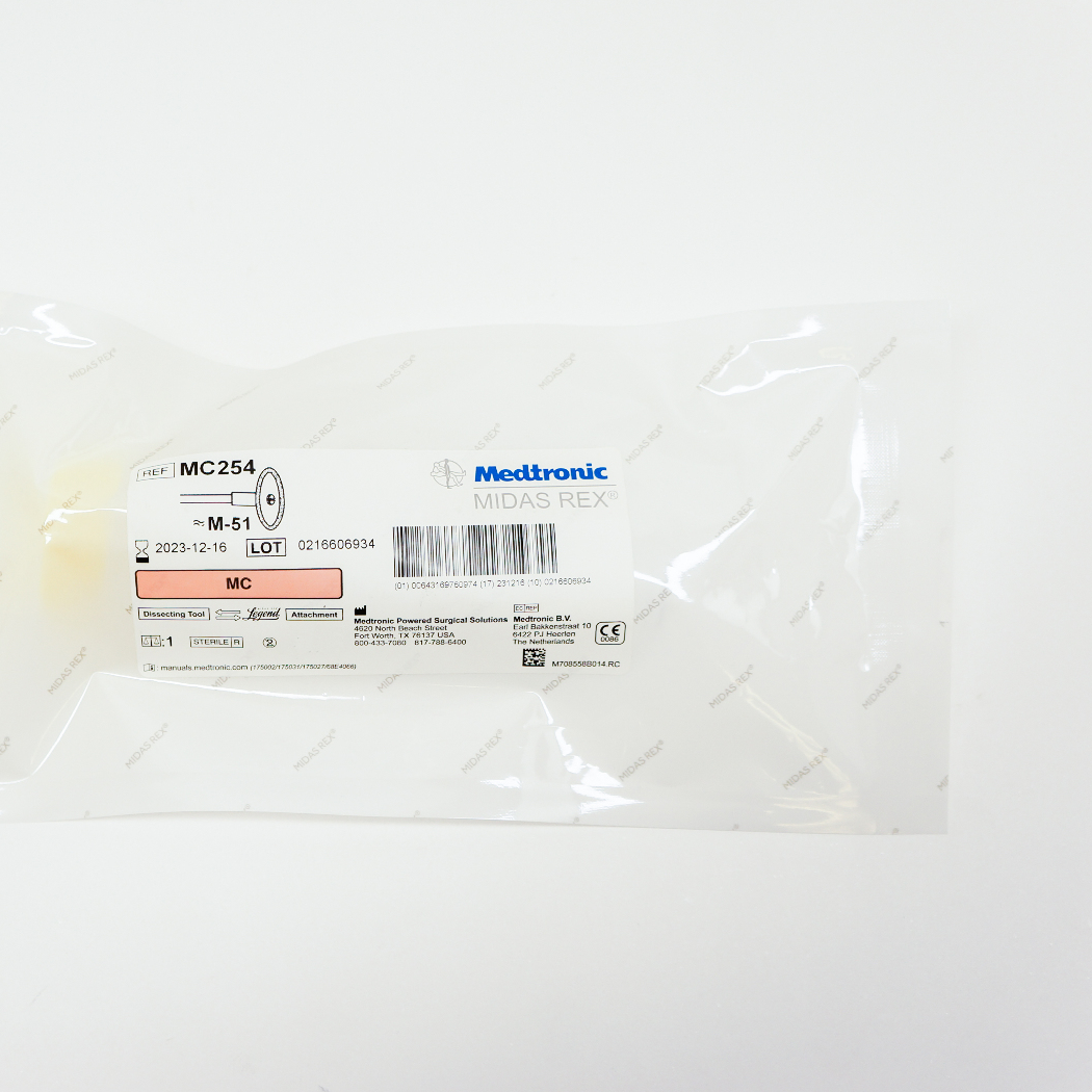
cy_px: 540
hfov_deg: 37.3
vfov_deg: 37.8
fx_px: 1593
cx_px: 347
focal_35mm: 45
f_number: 4
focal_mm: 23
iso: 200
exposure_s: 1/200
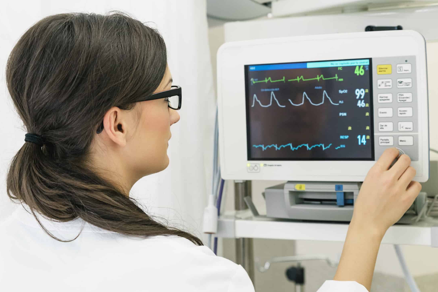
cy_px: 133
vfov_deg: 20.0
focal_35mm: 68
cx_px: 226
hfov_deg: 29.6
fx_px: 828
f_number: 5
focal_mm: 58
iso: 1000
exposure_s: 1/80
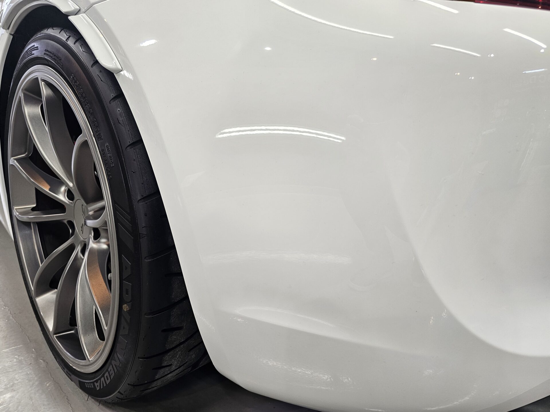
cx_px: 275
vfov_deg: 58.9
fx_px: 365
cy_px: 206
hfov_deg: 73.9
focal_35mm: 23
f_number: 1.7
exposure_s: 1/100
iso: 80
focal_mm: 6.3
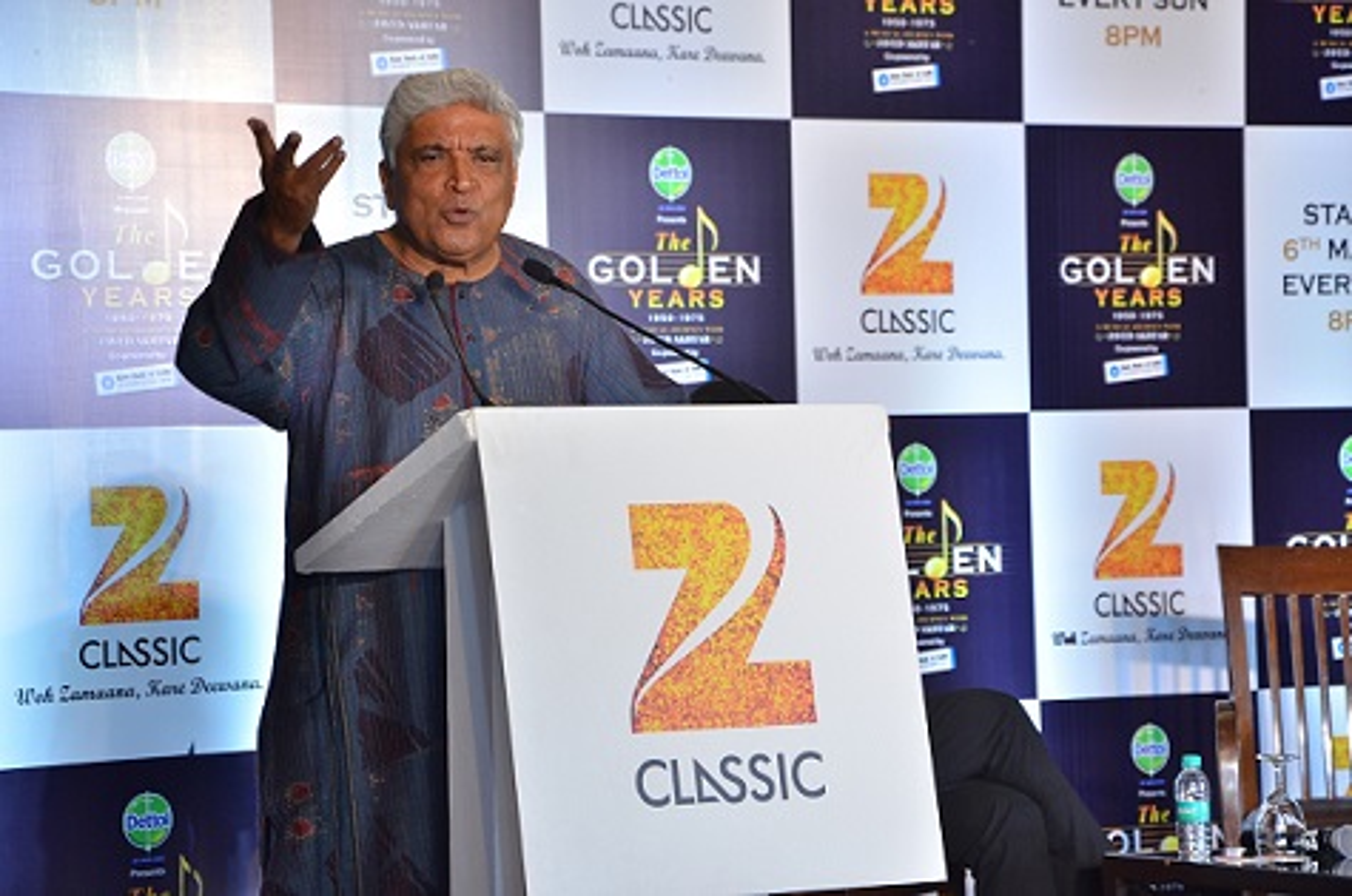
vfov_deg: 10.7
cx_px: 676
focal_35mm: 128
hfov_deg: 16.1
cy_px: 448
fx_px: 4780
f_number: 7.1
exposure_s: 1/50
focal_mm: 85
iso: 800
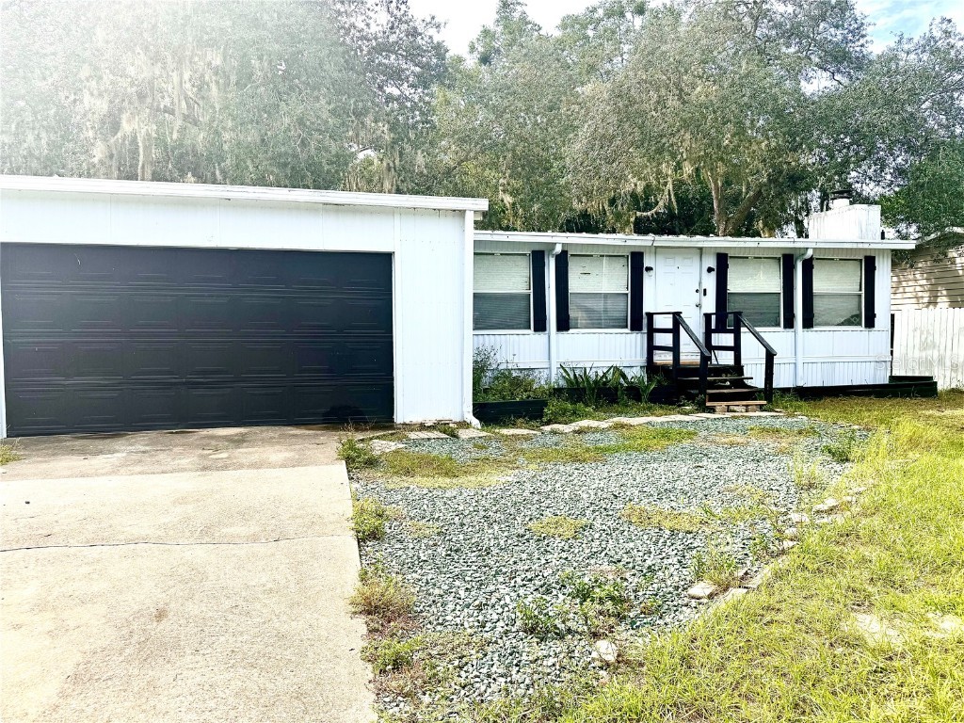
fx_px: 668
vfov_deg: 56.8
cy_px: 362
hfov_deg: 71.6
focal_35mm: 24
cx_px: 482
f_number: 1.78
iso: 80
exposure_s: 1/4310
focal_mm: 6.76
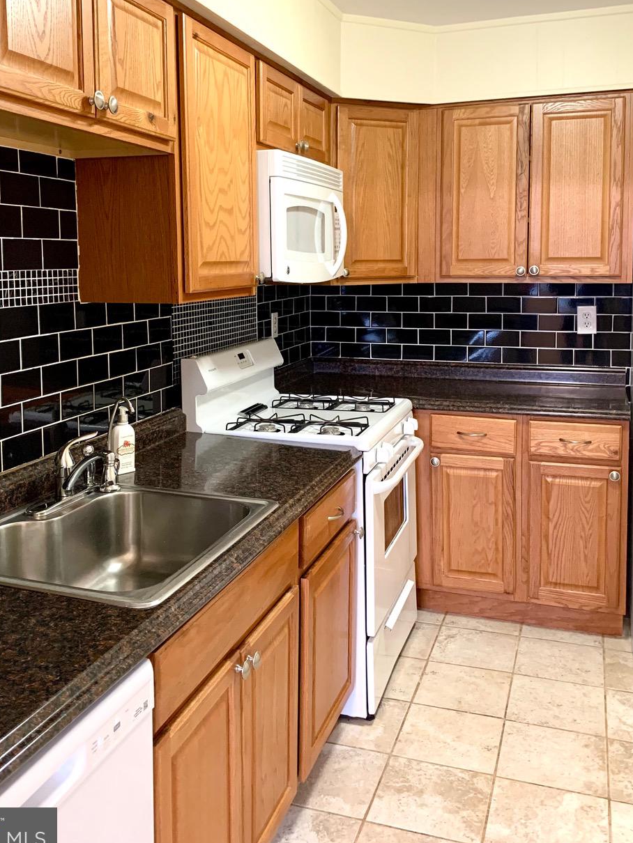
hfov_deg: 42.9
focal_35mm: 33
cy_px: 330
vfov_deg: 54.9
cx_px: 284
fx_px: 804
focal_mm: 4.25
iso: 250
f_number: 1.8
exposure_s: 1/40
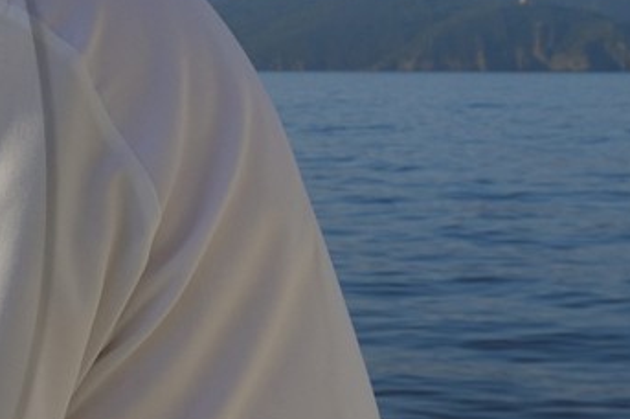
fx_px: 1958
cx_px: -713
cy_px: 191
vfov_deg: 12.2
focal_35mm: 112
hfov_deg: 14.4
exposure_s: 1/320
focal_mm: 24
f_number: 14
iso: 200
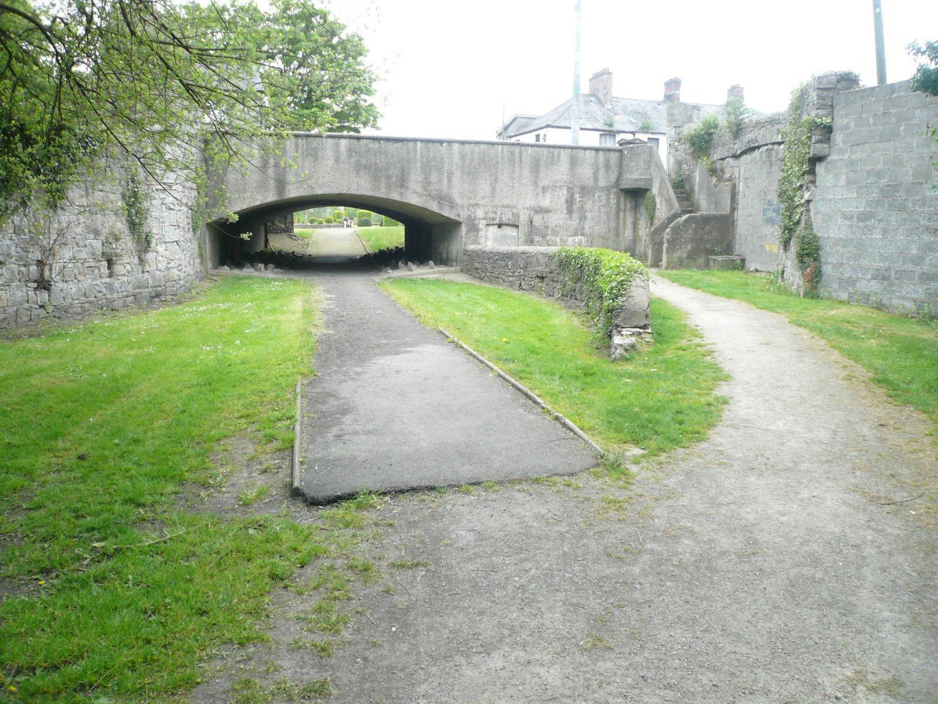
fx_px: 759
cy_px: 352
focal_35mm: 28
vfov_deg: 49.7
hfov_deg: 63.4
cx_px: 469
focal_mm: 4.6
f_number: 2.8
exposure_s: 1/100
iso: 100
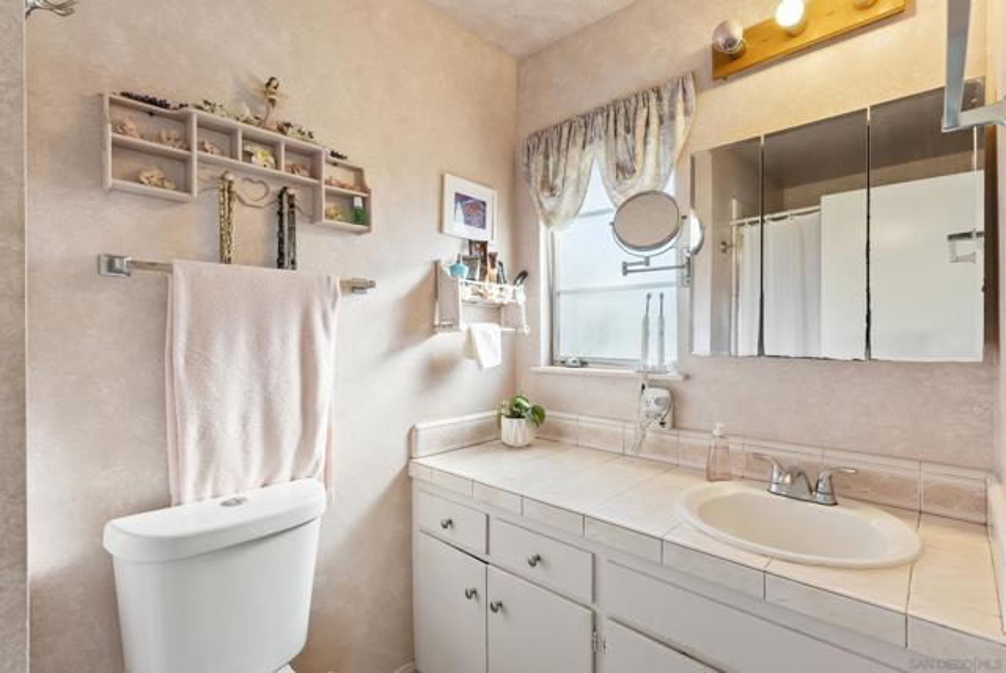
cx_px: 503
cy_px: 336
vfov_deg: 73.9
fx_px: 448
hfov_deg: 96.7
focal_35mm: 16
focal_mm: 16
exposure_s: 1/6
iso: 500
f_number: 8
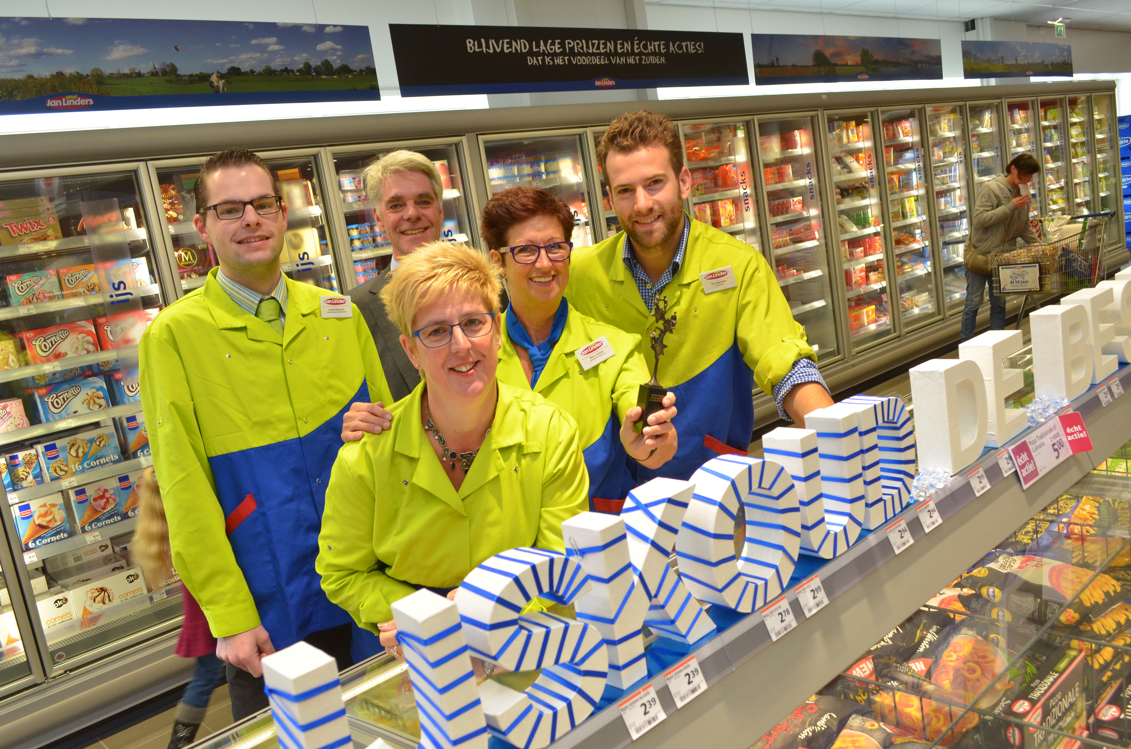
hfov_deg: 62.0
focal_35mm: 30
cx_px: 566
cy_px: 374
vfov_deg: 43.4
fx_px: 941
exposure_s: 1/60
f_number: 7.1
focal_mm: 20
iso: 800
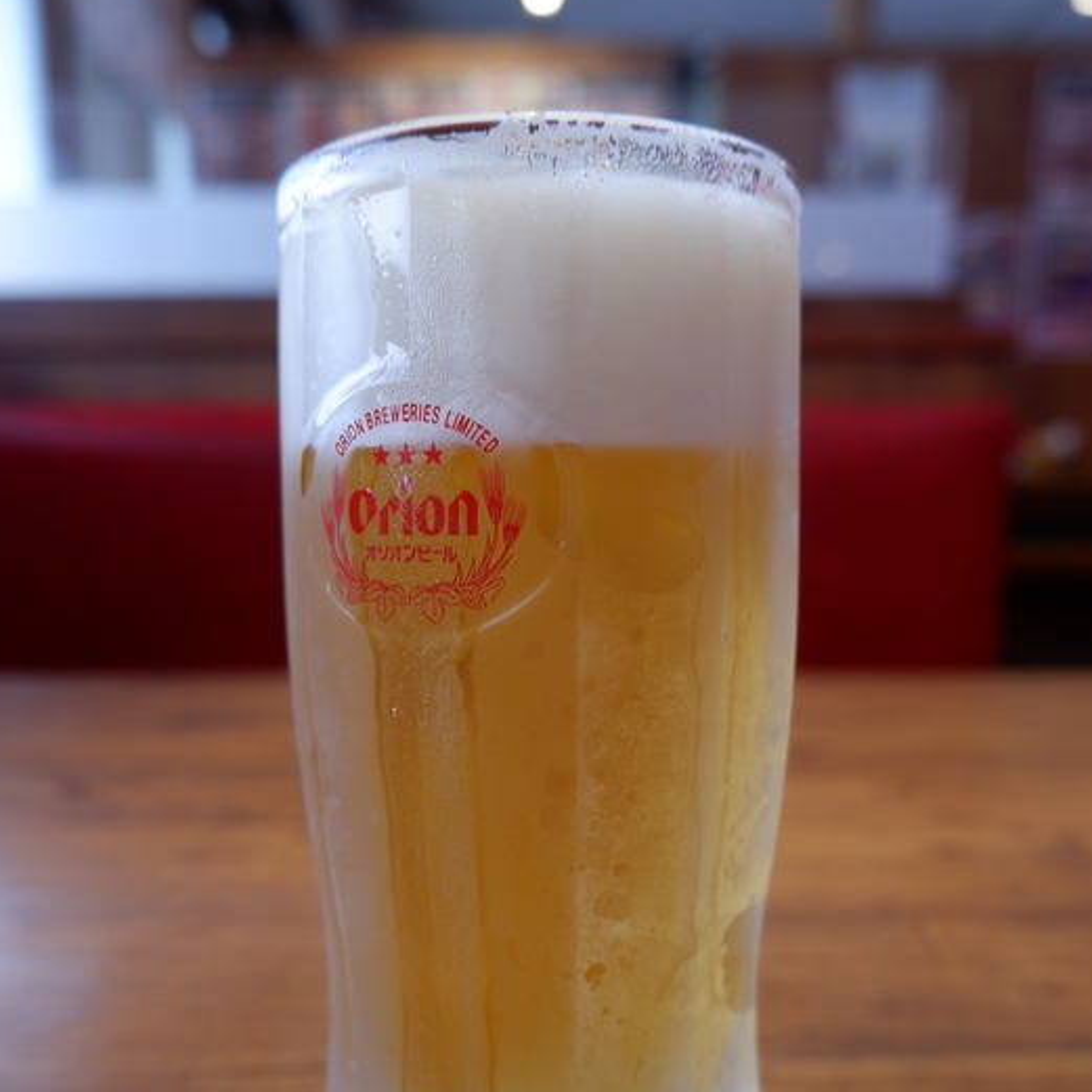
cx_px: 542
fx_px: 1071
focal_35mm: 30
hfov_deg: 54.0
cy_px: 675
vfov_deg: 53.5
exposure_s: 1/28
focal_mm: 15
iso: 200
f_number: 3.5
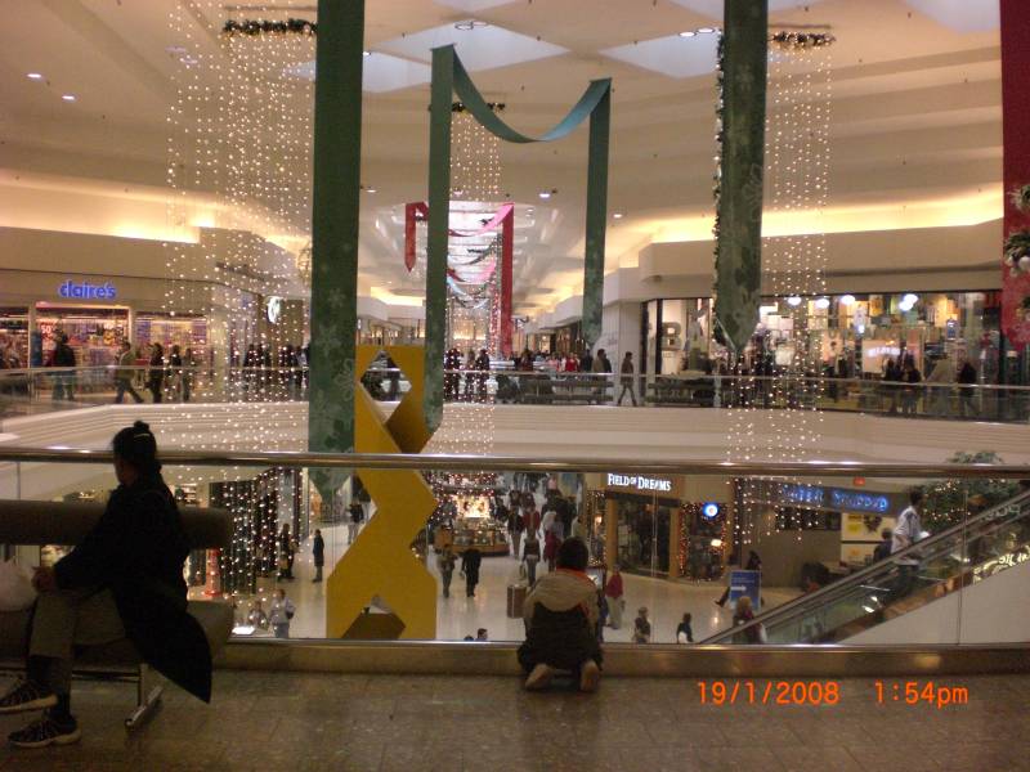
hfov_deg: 49.0
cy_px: 386
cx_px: 515
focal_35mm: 38
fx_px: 1131
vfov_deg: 37.7
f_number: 3.1
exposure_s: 1/80
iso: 400
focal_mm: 6.3
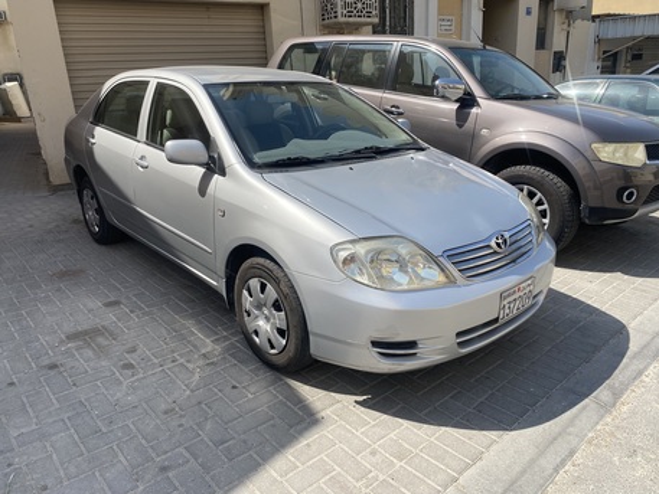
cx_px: 330
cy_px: 247
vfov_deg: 53.1
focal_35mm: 26
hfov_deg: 67.3
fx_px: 495
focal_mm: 4.25
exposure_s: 1/2410
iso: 32
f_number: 1.8
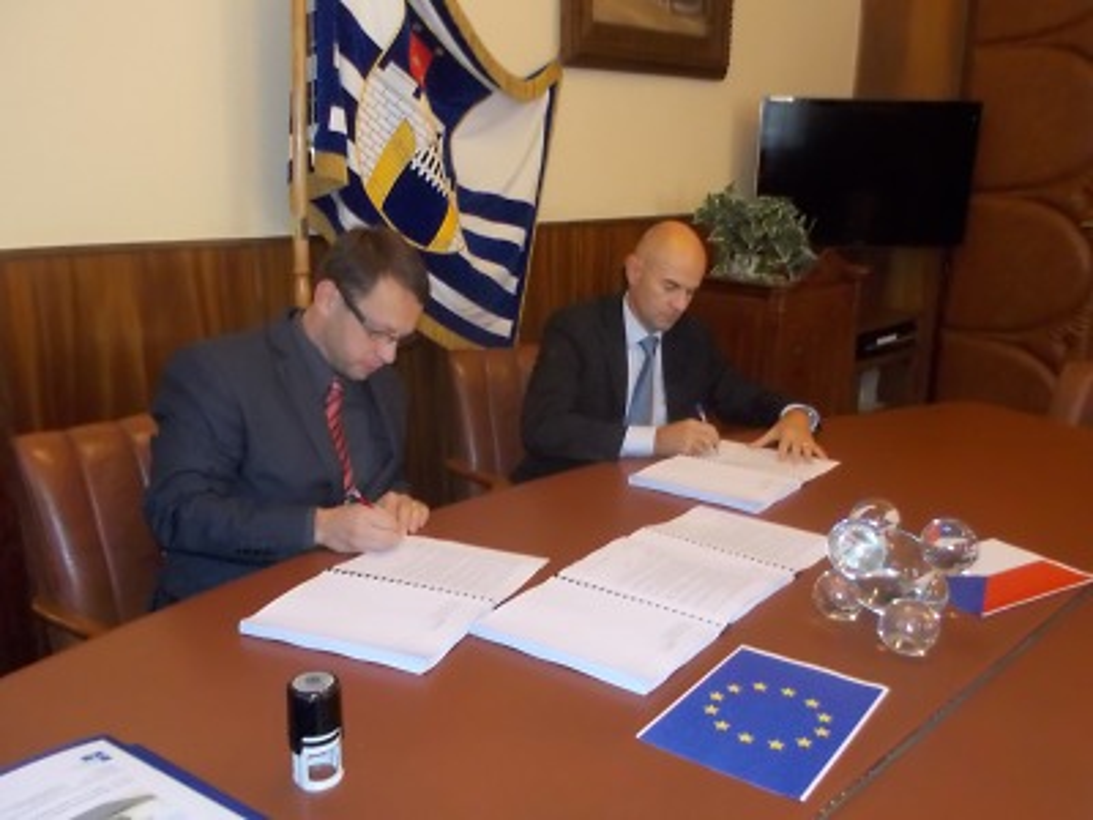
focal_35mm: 29
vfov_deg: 48.2
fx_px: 916
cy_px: 410
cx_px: 546
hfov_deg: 61.7
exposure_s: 1/30
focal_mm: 4.1
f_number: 3.3
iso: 800
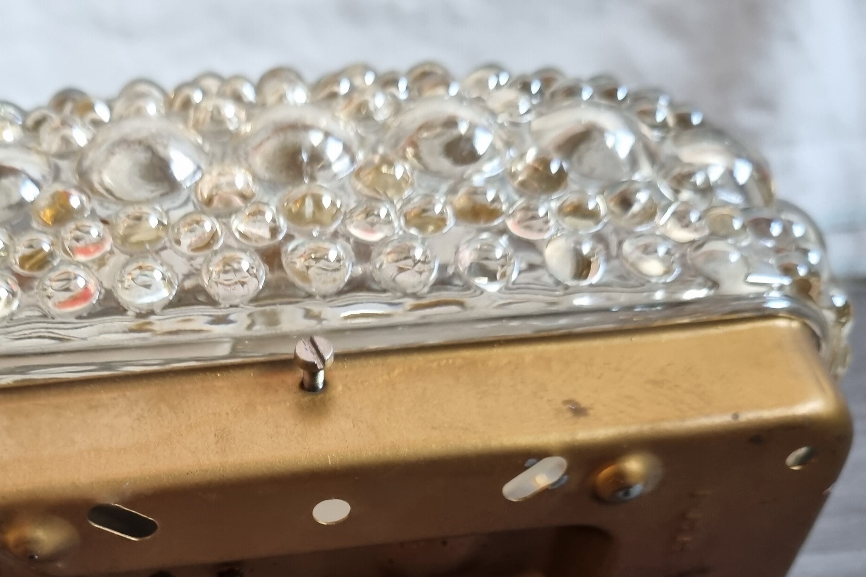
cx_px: 291
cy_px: 516
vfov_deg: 29.9
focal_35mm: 43
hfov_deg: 44.8
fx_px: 1034
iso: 250
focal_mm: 5.4
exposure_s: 1/50
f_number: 1.8
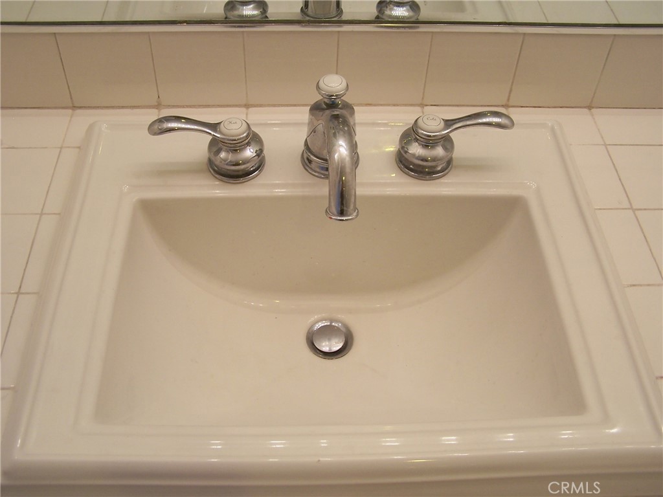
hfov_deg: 49.0
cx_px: 332
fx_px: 728
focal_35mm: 38
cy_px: 248
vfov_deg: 37.7
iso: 80
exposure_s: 1/60
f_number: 2.8
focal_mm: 6.3
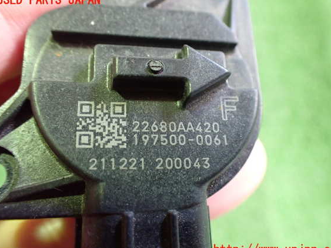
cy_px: 125
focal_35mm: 32
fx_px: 306
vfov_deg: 44.1
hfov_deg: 56.8
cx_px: 170
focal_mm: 5.4
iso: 1000
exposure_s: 1/30
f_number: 2.3
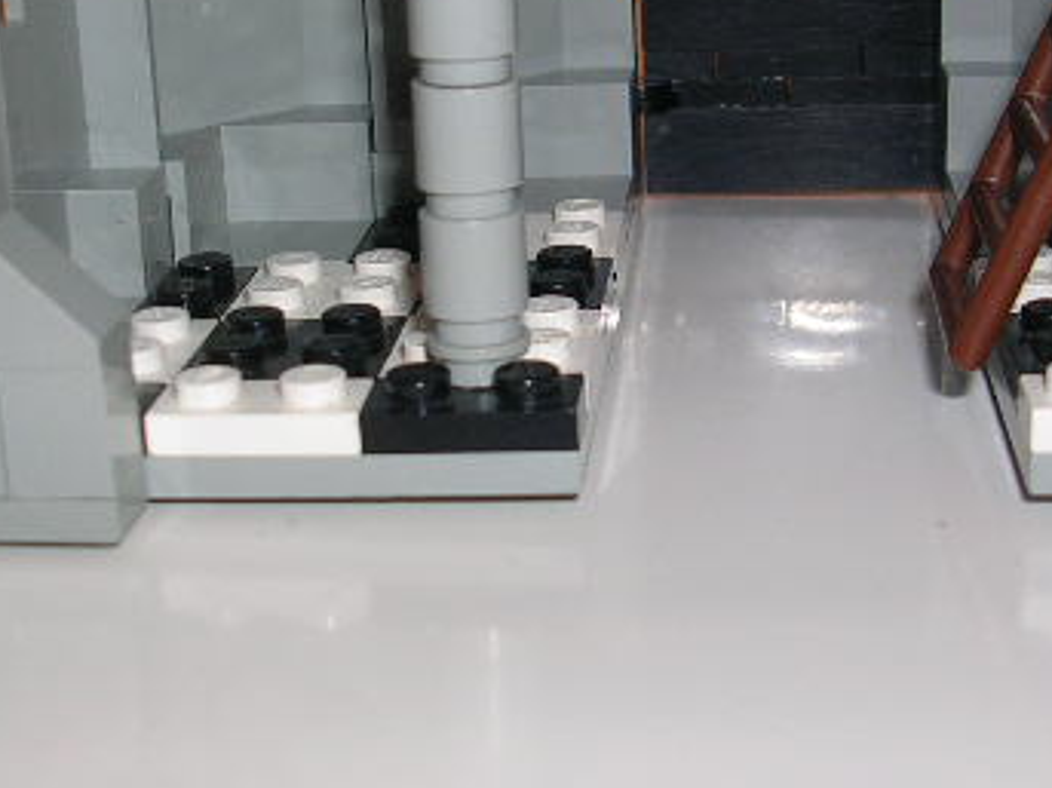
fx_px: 2157
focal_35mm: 71
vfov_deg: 20.6
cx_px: 598
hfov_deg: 27.4
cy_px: 248
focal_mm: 5.8
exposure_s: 1/60.1
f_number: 2.8
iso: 50
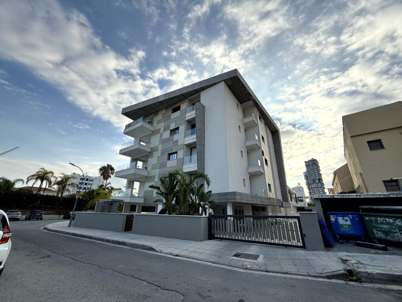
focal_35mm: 14
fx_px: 163
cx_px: 201
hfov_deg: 102.1
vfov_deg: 85.7
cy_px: 151
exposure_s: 1/1167
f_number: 2.2
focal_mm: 2.22
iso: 50
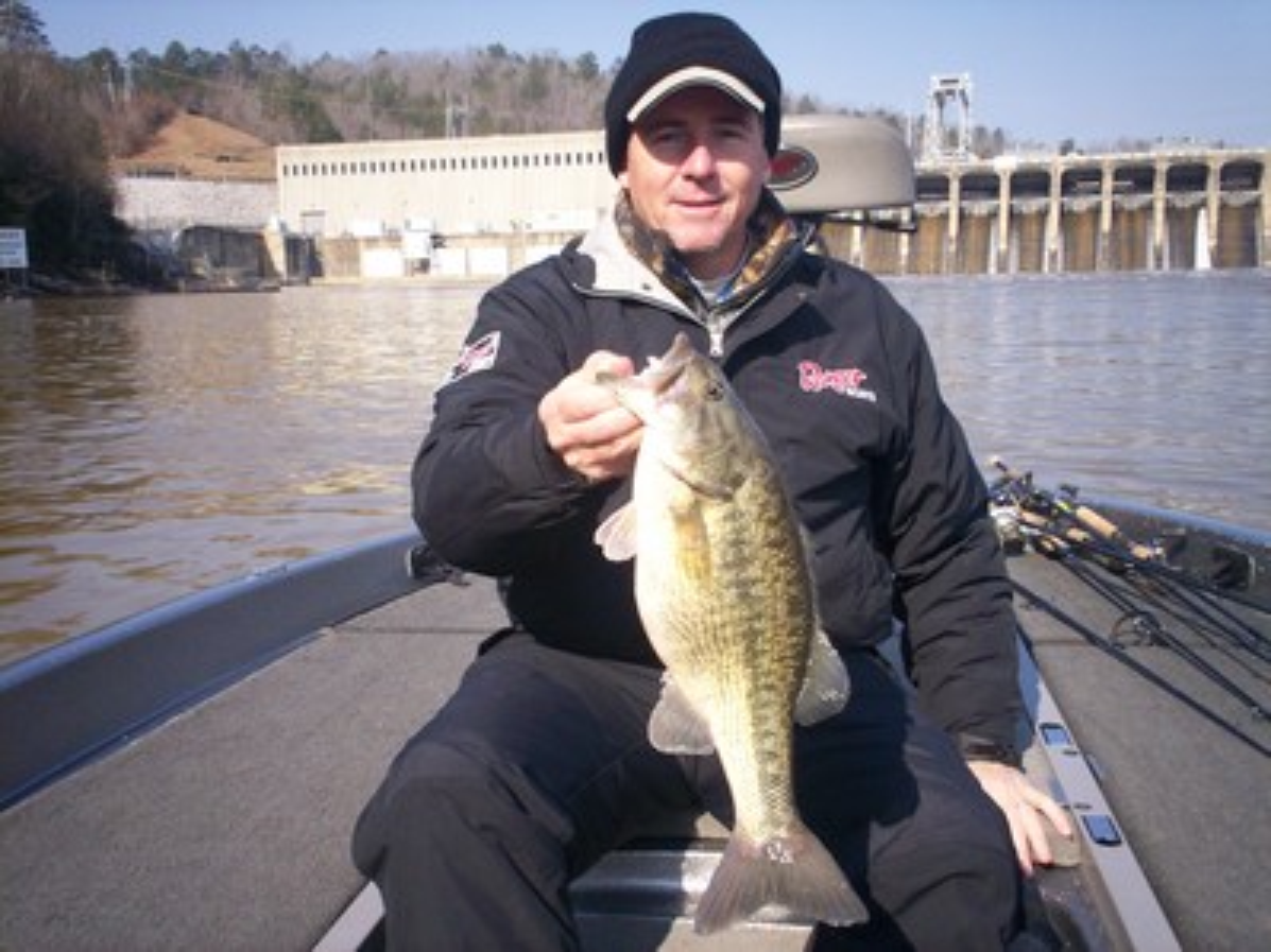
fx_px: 1321
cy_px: 476
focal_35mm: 36
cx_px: 636
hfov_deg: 51.4
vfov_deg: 39.6
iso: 100
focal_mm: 6
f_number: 4.5
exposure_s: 1/389
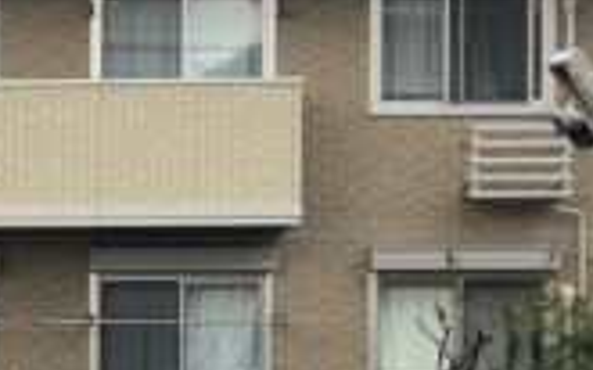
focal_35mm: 144
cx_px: -198
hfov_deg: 13.9
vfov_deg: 9.0
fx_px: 2326
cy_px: 431
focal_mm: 3.99
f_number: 1.8
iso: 20
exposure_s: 1/657
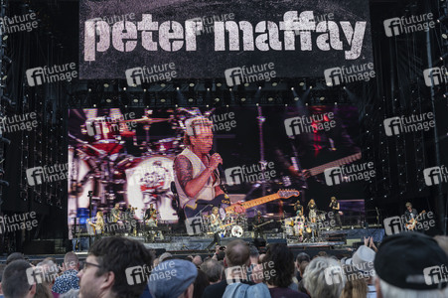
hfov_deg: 41.1
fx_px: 597
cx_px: 224
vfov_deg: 28.0
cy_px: 149
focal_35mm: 48
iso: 800
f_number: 6.3
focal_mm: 48
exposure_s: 1/250
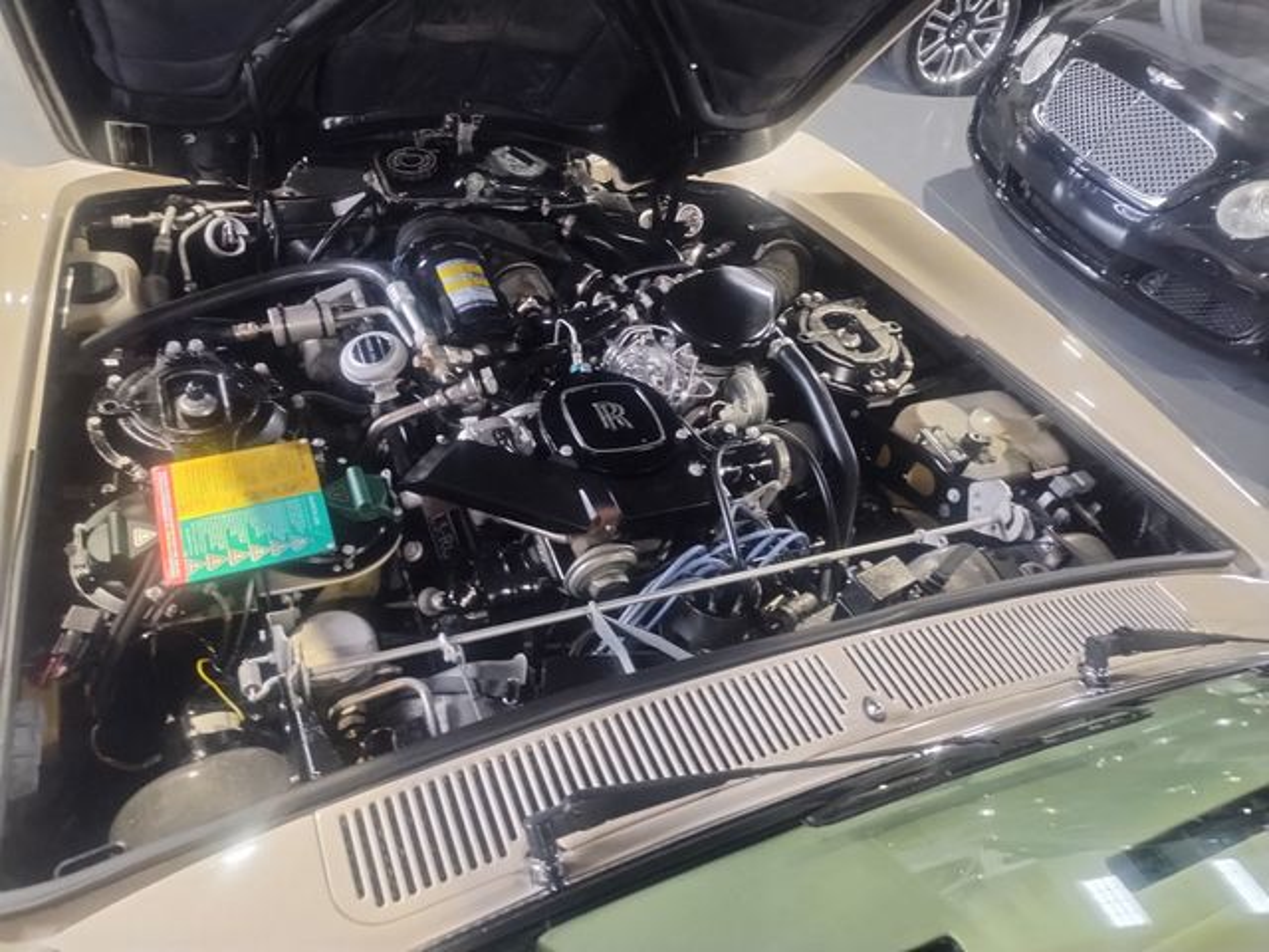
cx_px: 634
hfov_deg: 69.4
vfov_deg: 54.9
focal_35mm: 25
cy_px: 476
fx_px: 916
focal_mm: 4.71
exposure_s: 1/40
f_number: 1.7
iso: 185
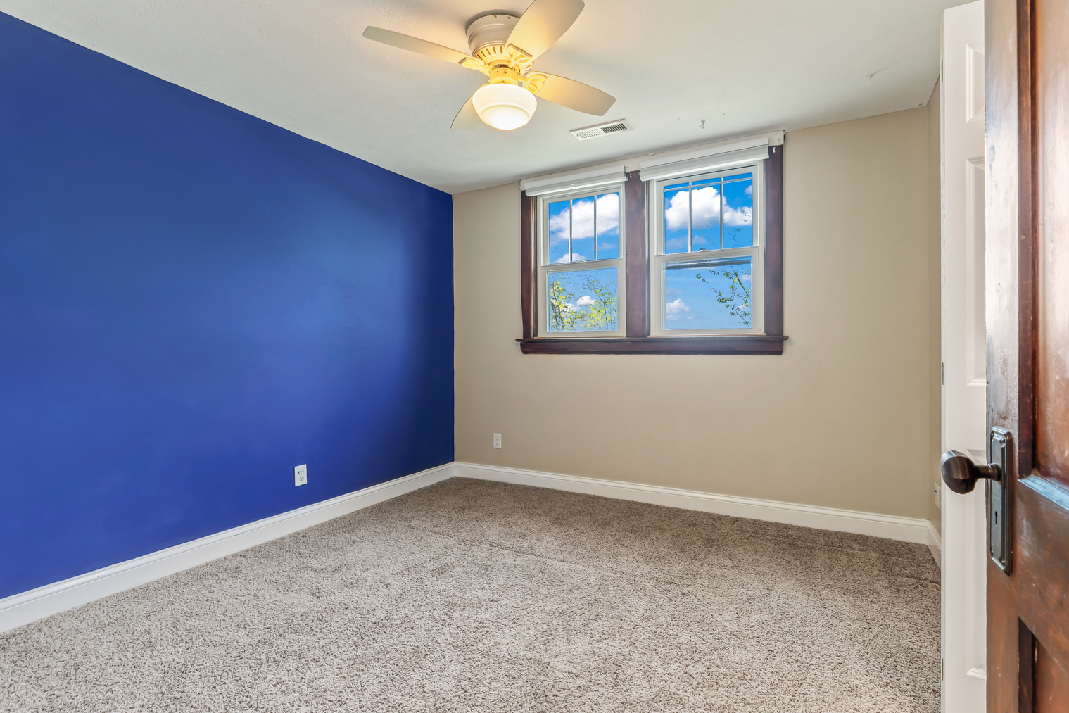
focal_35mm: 16
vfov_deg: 73.7
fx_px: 475
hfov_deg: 96.6
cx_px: 569
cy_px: 379
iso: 100
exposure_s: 1/40
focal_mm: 10
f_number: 4
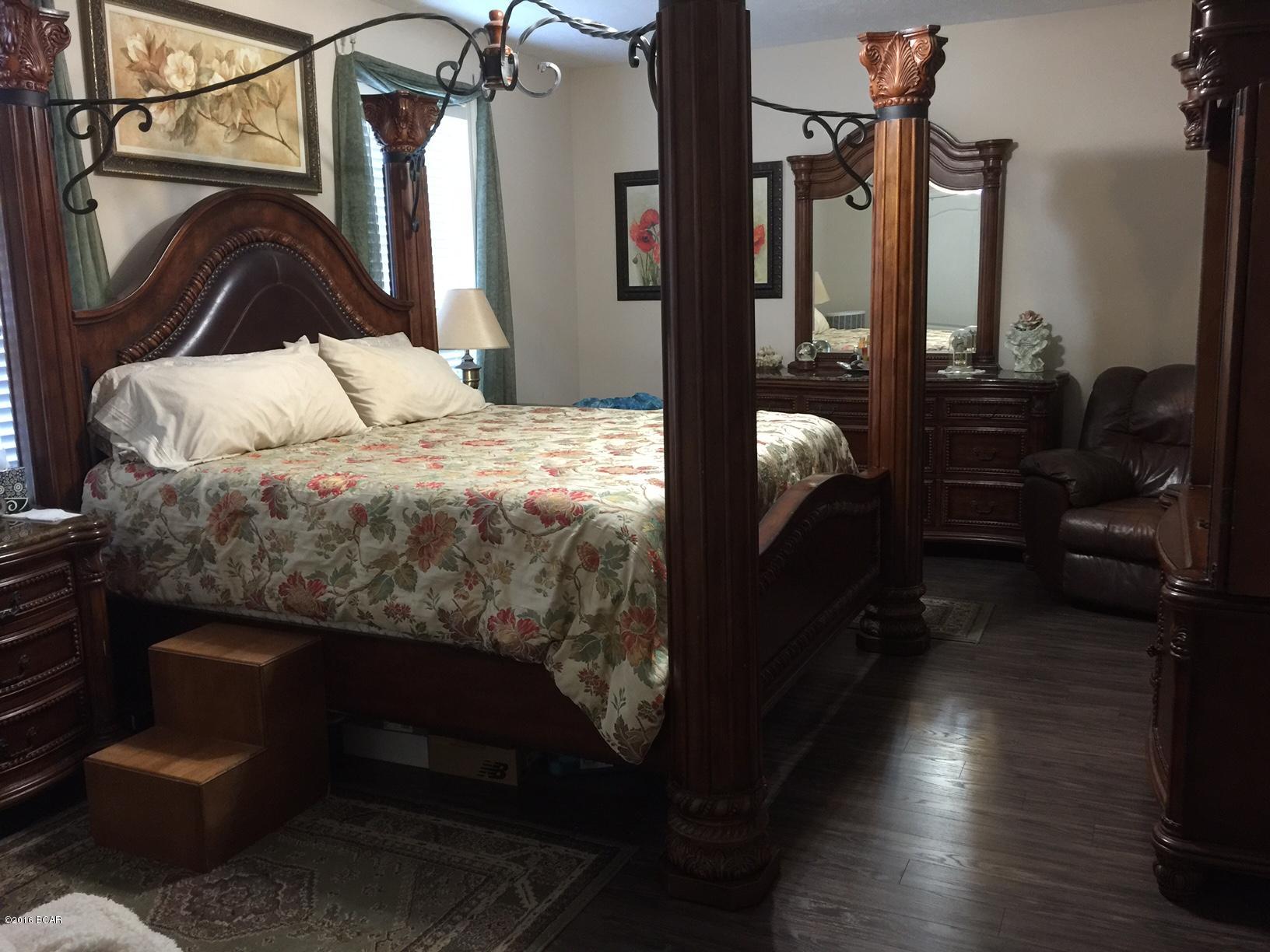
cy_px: 476
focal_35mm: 29
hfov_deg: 61.7
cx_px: 635
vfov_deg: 48.2
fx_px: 1064
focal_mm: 4.15
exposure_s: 1/8
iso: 100
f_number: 2.2
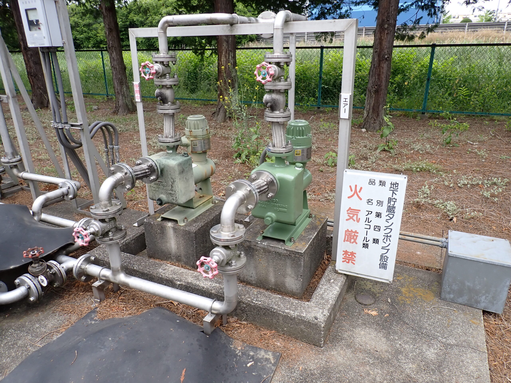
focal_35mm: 25
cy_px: 192
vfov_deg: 54.9
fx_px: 369
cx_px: 256
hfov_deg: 69.4
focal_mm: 4.5
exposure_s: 1/400
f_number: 2.8
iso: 100
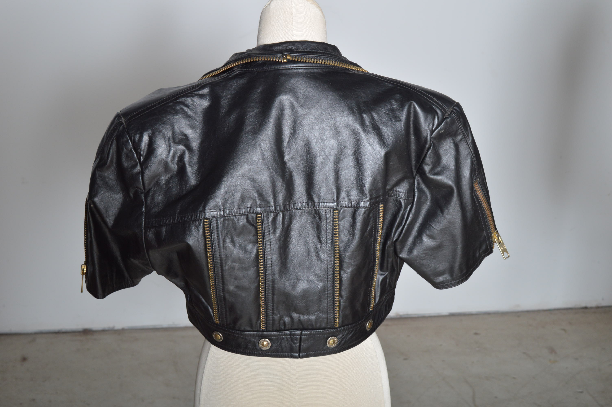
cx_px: 306
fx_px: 892
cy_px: 204
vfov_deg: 25.7
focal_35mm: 52
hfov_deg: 37.9
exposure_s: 1/200
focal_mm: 35
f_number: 9
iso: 400
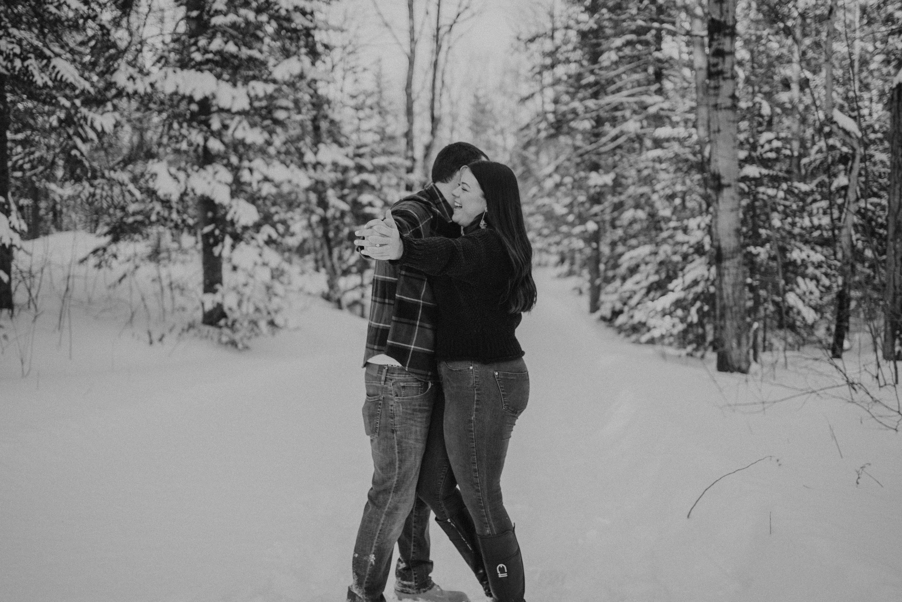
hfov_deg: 54.4
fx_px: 877
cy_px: 301
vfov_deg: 37.9
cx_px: 451
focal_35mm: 35
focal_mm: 35
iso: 160
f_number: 1.8
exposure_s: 1/640
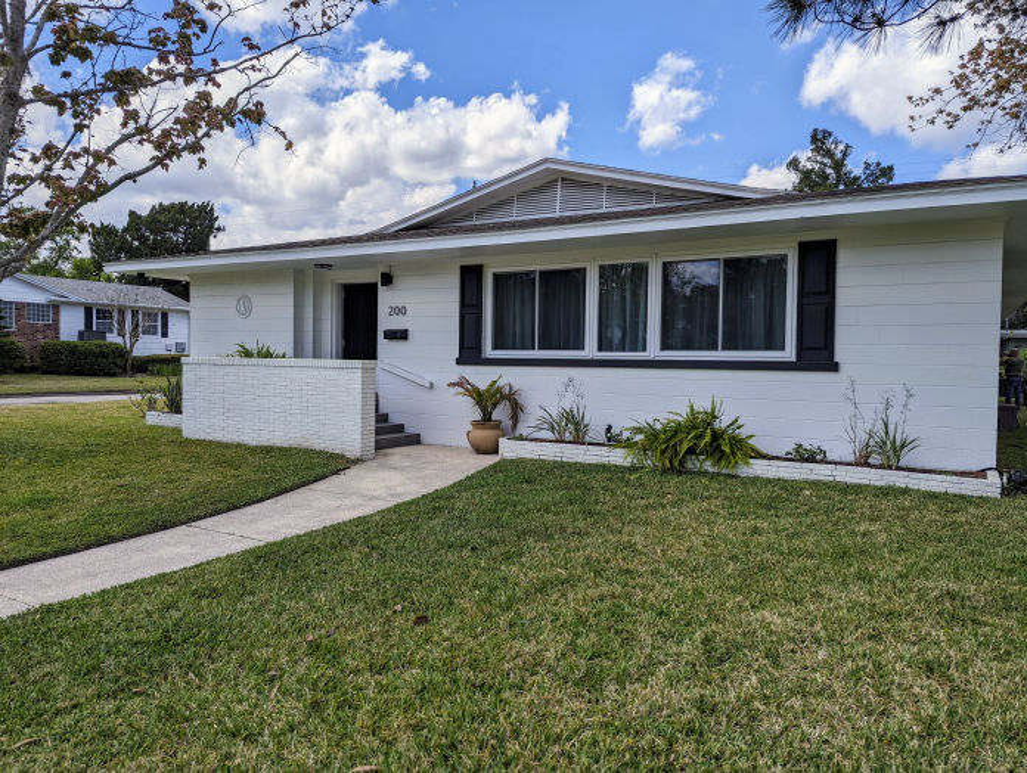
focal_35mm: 24
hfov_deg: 71.5
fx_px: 713
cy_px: 386
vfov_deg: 56.9
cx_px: 514
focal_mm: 6.81
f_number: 1.85
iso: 42
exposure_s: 1/2899
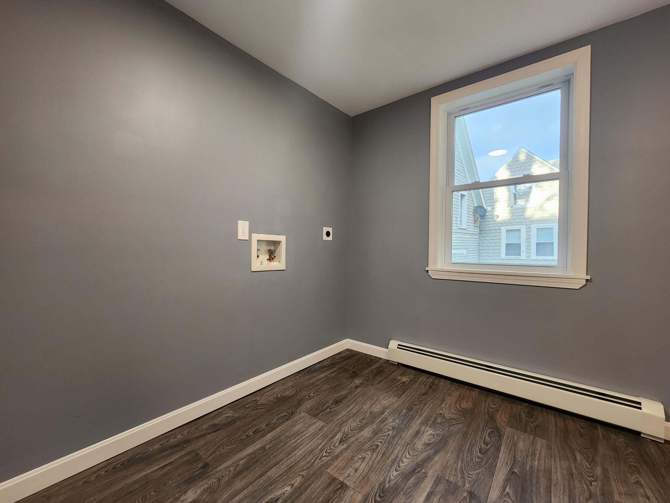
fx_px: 252
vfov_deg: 89.9
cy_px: 252
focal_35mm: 13
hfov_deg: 106.2
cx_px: 335
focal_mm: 2.2
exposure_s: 1/60
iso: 250
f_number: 2.2
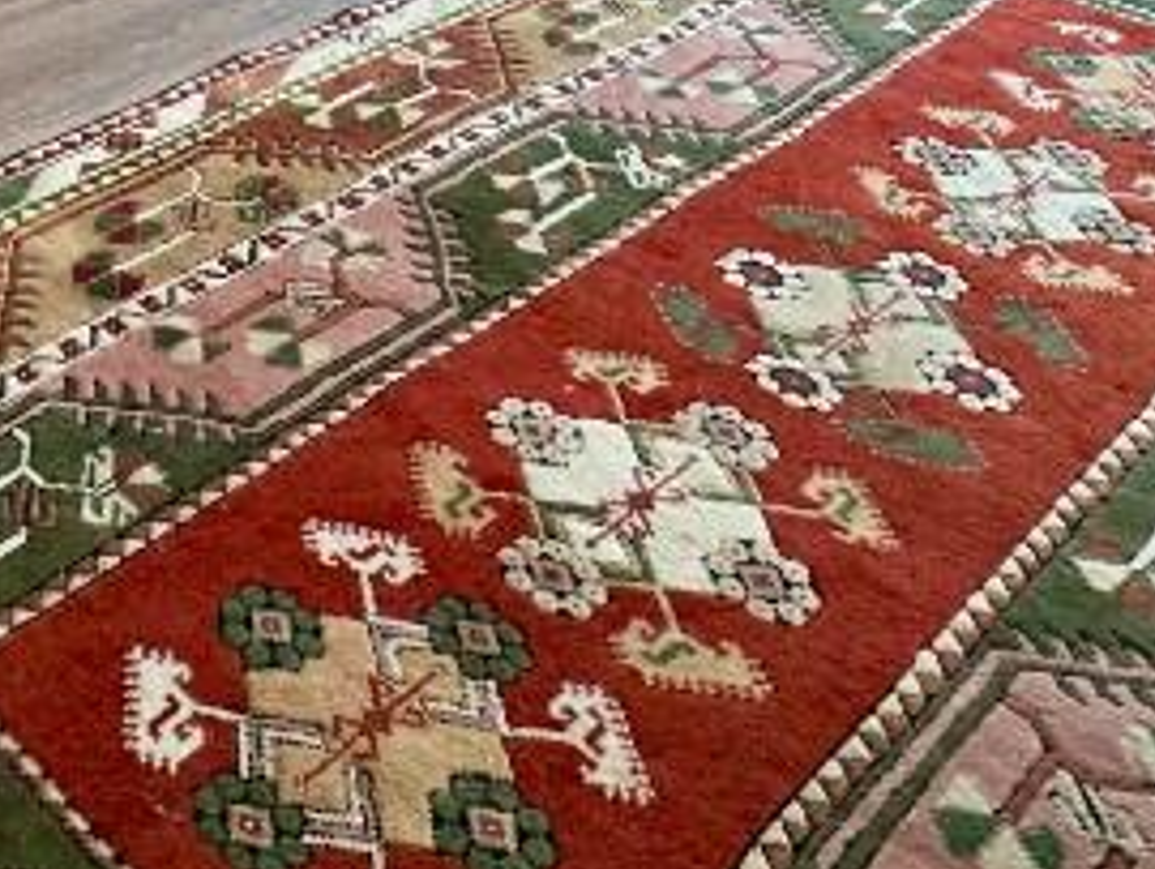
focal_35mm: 53
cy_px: -745
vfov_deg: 19.5
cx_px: 299
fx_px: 1770
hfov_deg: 35.4
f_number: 2.2
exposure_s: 1/100
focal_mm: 2.22
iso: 80
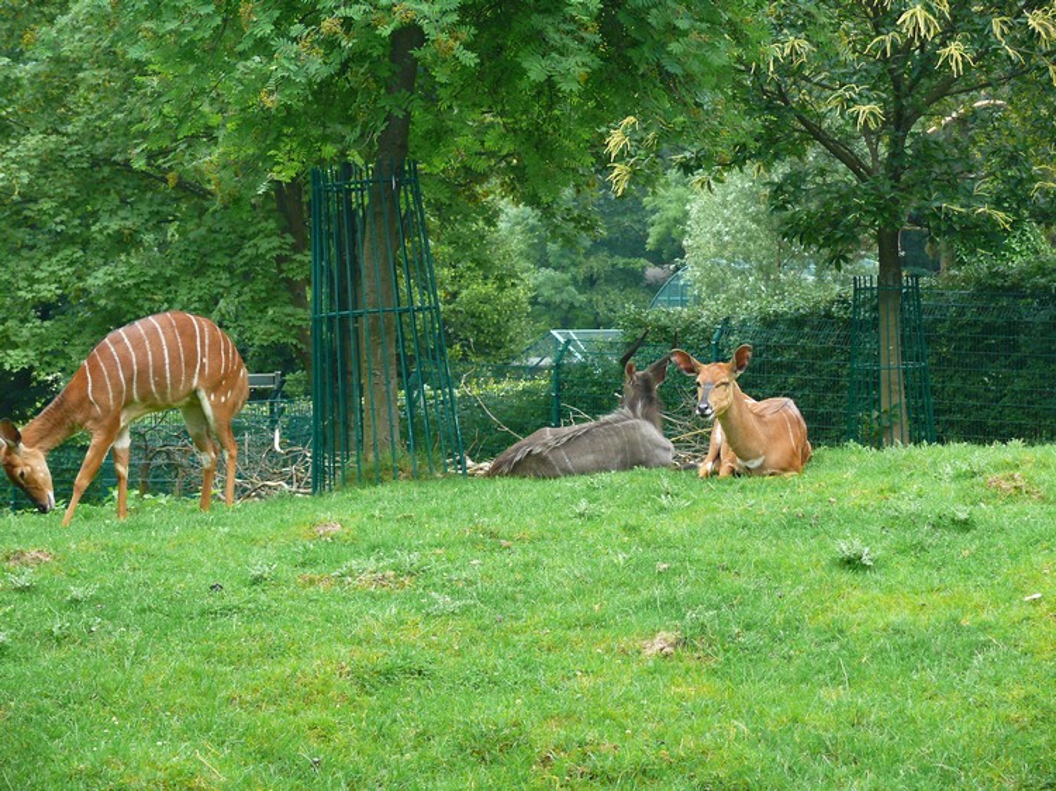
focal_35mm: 85
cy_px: 396
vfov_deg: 17.4
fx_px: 2592
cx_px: 528
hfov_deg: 23.0
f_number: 3.2
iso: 250
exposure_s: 1/125
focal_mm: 18
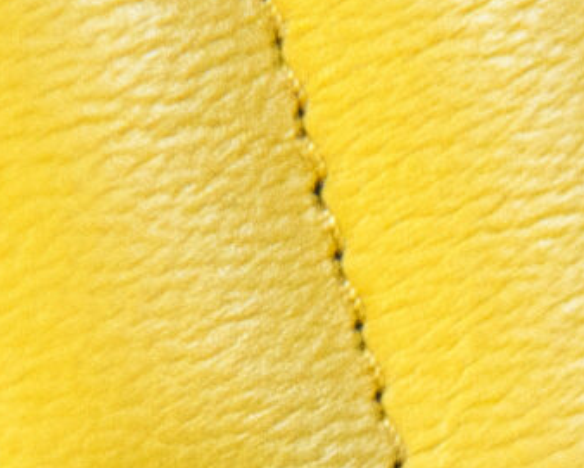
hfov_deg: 2.3
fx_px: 14739
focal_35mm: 852
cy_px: 864
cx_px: 810
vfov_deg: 1.8
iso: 1000
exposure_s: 1/100
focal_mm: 120
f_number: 4
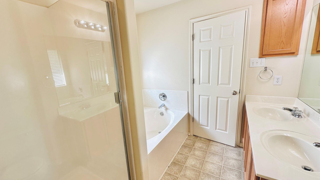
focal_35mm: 16
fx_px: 136
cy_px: 93
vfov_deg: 67.1
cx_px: 152
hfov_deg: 99.3
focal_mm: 2.22
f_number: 2.2
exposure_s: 1/120
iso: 50
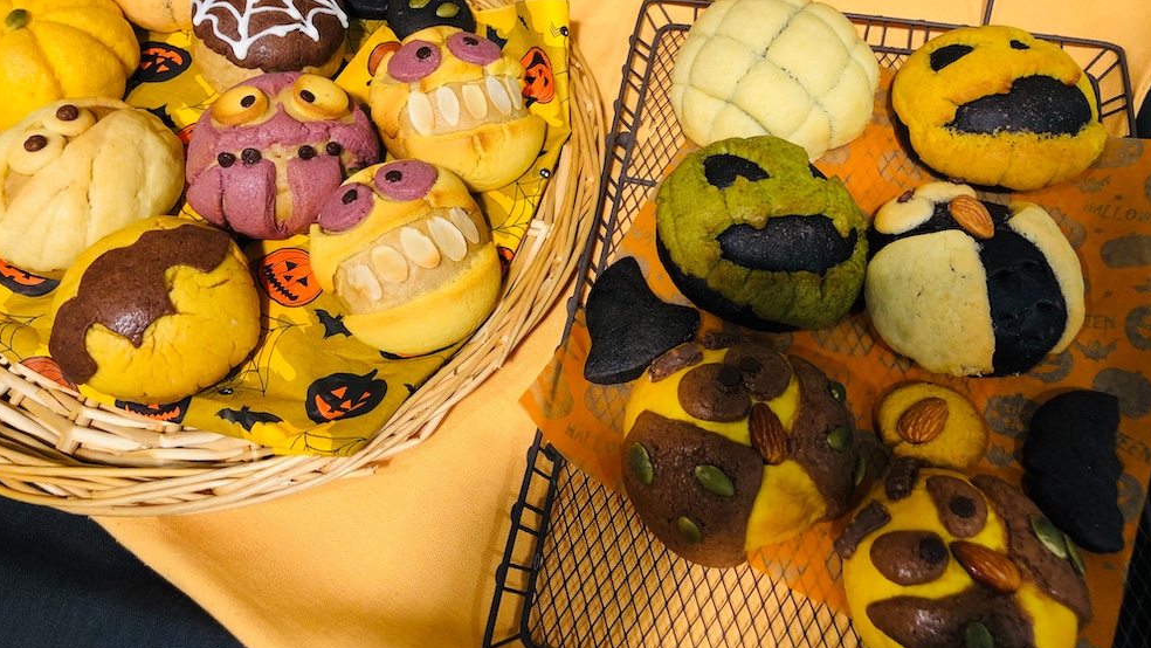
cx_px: 579
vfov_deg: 37.6
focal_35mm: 31
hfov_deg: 62.6
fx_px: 946
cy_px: 250
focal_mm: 3.99
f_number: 1.8
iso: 32
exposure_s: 1/50
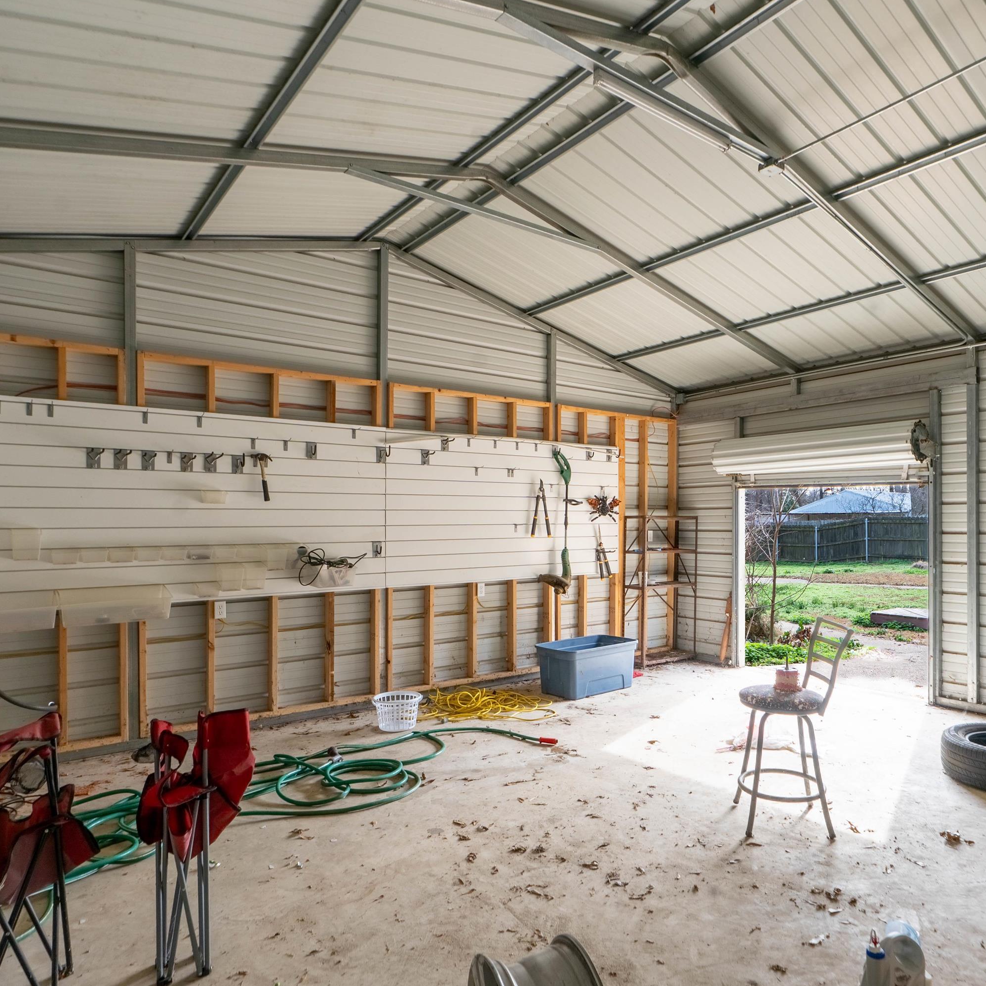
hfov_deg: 71.6
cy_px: 504
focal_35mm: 21
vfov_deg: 72.1
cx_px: 579
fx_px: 677
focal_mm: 16
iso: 100
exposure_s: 1/640
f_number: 8
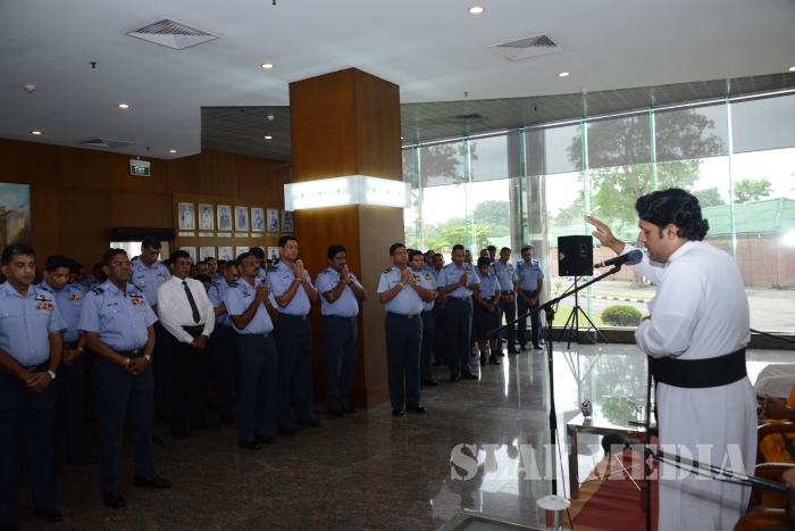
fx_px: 618
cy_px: 266
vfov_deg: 46.4
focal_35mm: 28
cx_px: 398
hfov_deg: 65.5
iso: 1600
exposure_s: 1/100
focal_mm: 28
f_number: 5.6
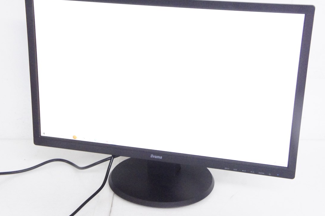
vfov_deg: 25.5
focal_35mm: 53
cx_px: 164
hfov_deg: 37.5
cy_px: 101
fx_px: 478
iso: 6400
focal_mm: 32
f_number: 9
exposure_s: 1/50
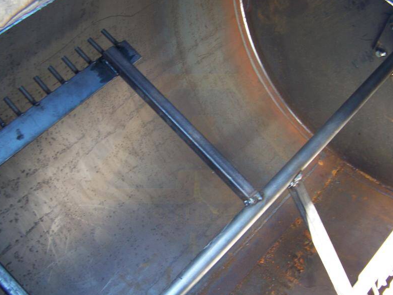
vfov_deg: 30.9
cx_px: 202
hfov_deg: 40.4
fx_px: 534
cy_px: 157
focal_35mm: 47
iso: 84
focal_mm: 5.85
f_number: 2.8
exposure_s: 1/30
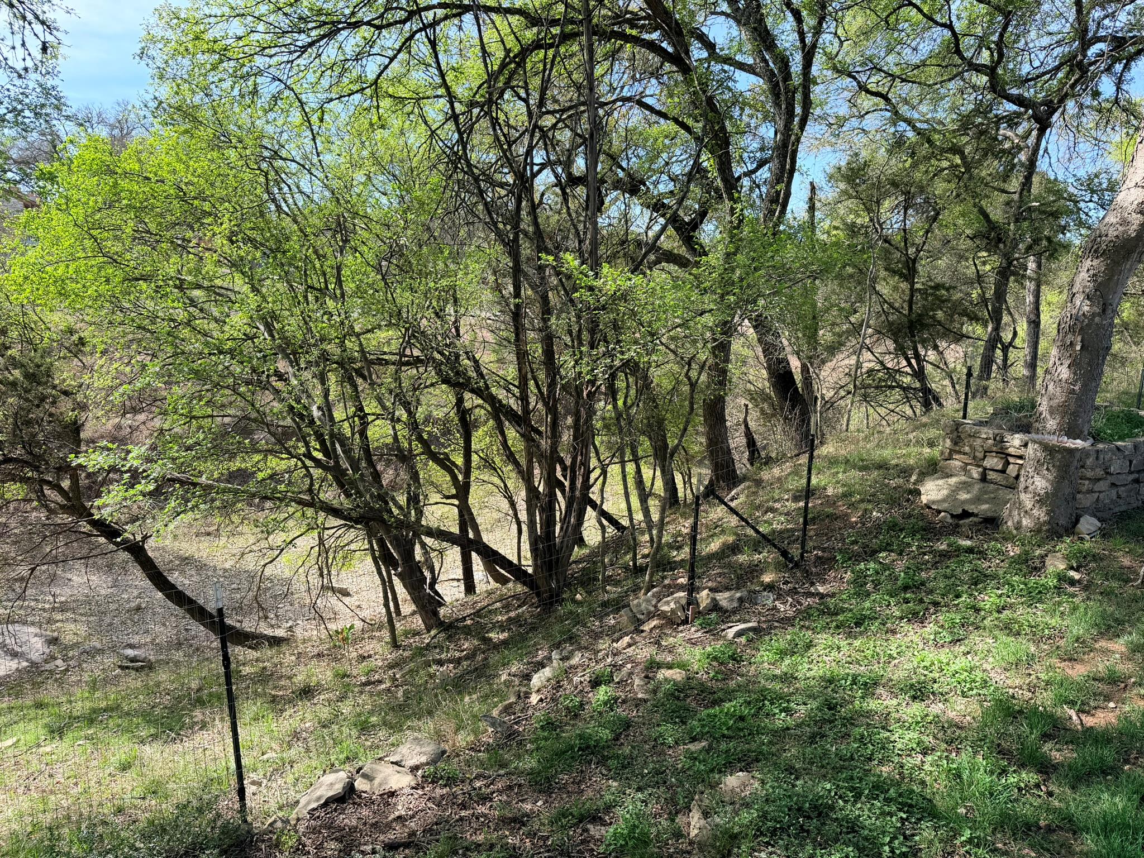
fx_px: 793
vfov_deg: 56.8
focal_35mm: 24
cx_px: 572
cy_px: 429
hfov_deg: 71.6
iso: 100
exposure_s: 1/1464
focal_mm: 6.76
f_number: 1.78
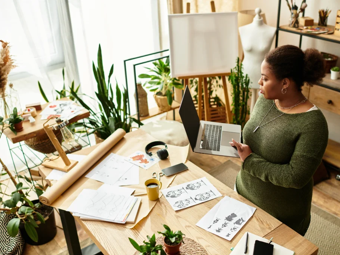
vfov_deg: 37.7
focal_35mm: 38
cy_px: 128
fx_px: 373
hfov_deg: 48.9
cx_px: 191
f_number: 2.8
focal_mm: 35
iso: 250
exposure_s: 1/200
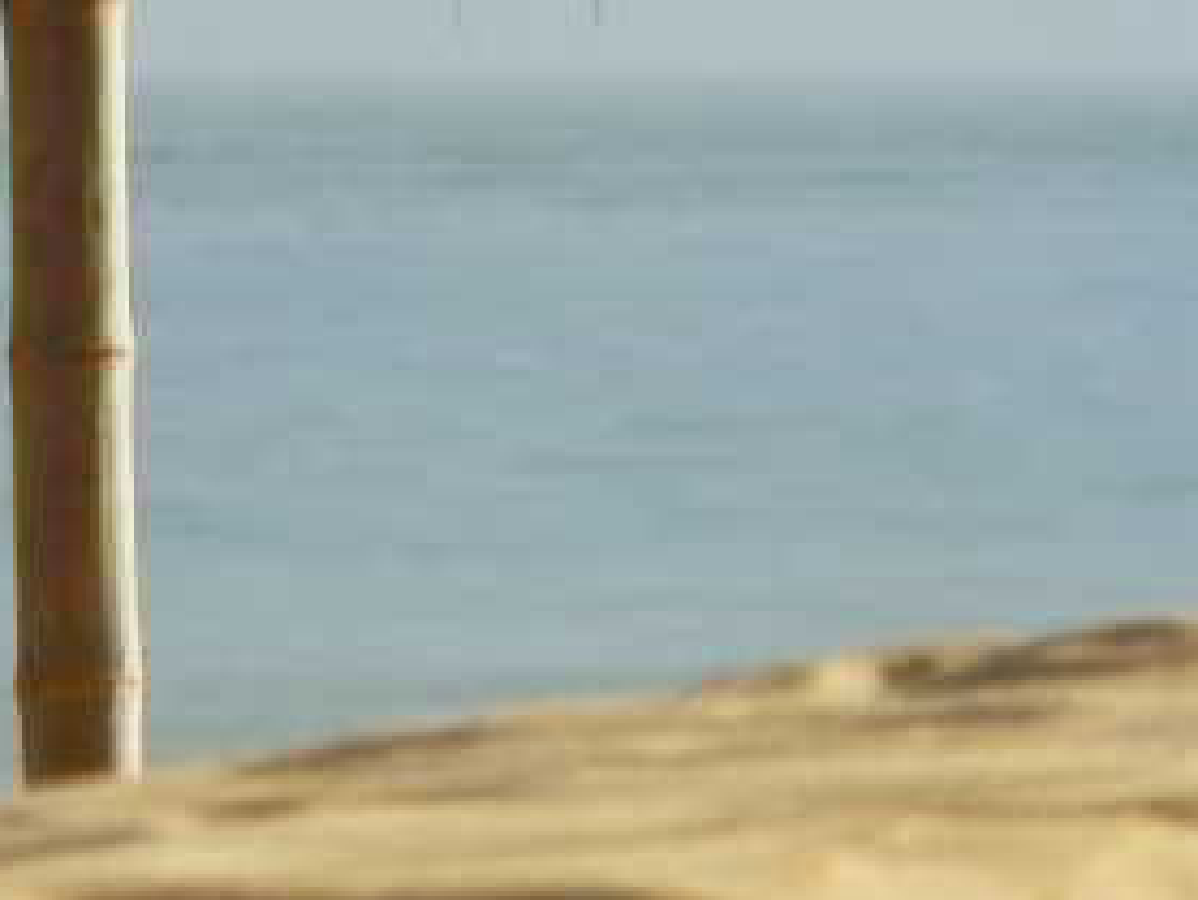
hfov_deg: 2.0
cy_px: 9
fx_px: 33634
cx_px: -332
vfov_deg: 1.5
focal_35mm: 971
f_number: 4.1
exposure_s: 1/250
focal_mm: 60.43
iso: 64
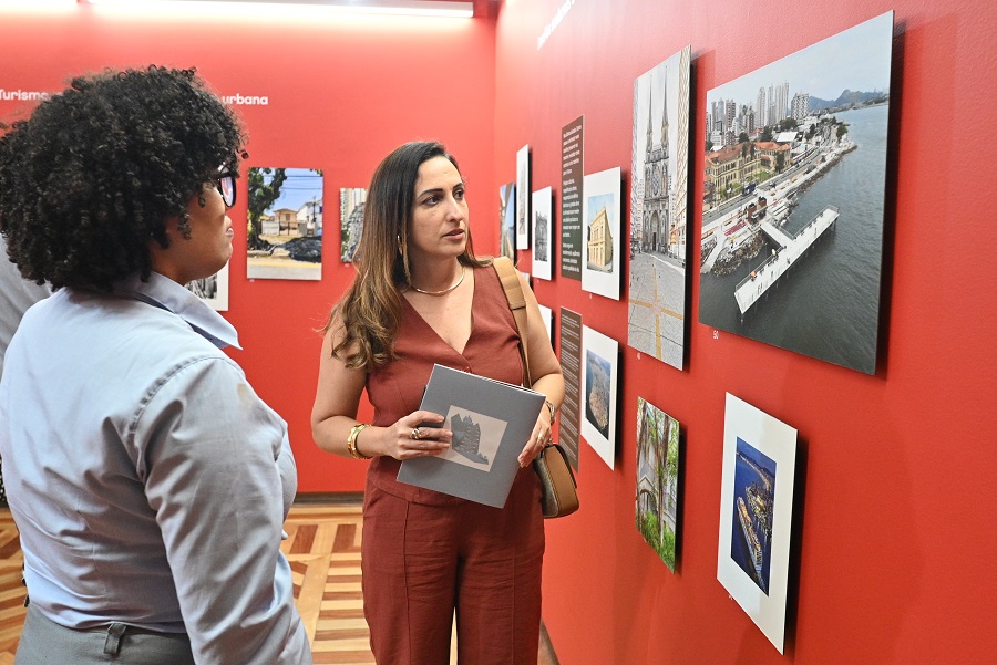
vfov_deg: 43.7
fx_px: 831
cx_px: 498
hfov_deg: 61.9
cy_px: 332
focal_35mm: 30
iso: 2500
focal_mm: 20
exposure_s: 1/160
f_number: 4
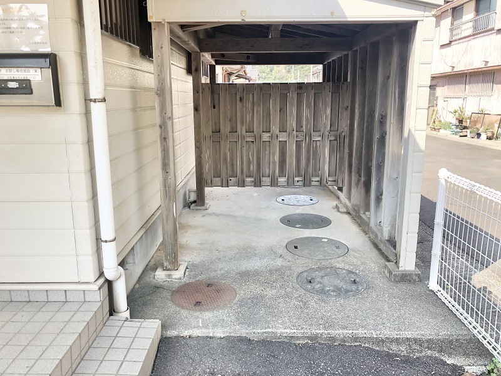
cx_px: 250
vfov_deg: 49.7
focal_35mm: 28
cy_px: 188
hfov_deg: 63.4
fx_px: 405
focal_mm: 4
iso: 20
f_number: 1.8
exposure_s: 1/252
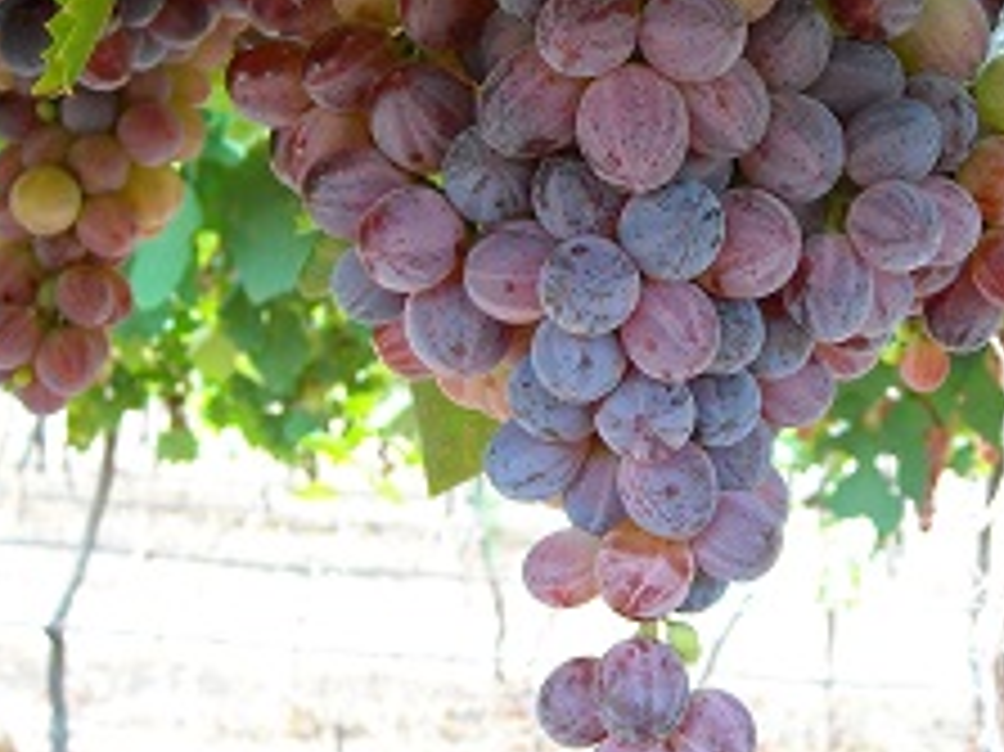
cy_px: 284
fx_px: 2290
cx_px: 635
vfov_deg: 18.6
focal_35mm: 79
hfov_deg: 24.7
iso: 175
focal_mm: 7.1
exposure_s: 1/52
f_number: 3.1
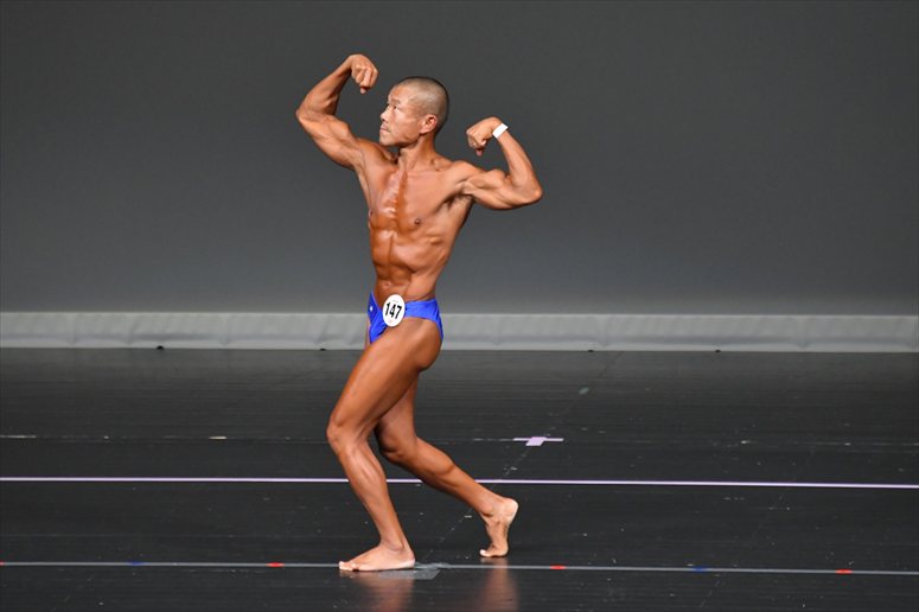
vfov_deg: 3.7
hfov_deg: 5.5
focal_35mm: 375
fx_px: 9568
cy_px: 306
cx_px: 460
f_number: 5.6
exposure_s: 1/400
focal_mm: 250
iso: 4000
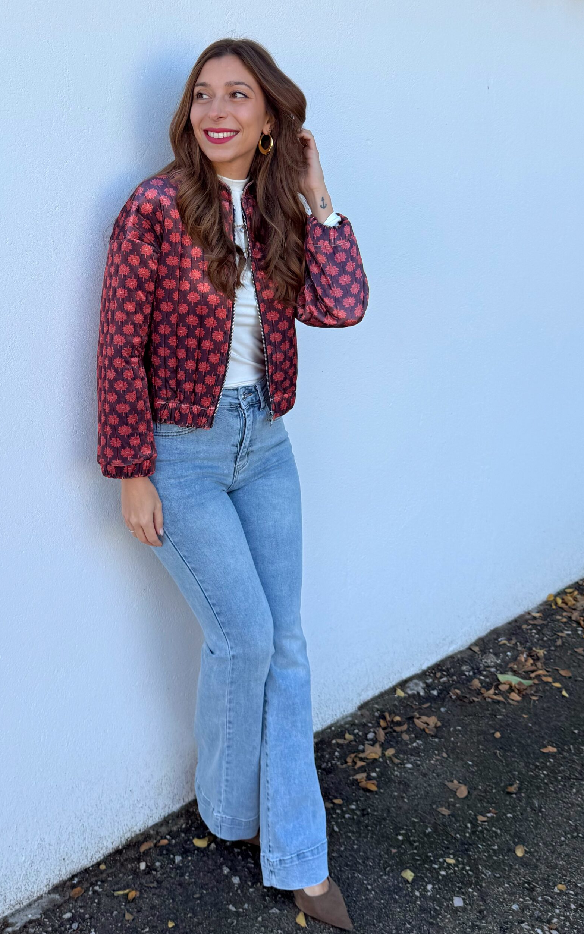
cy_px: 471
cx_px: 248
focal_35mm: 26
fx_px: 662
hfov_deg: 47.4
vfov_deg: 70.4
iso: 80
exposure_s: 1/868
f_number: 1.78
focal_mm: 6.76
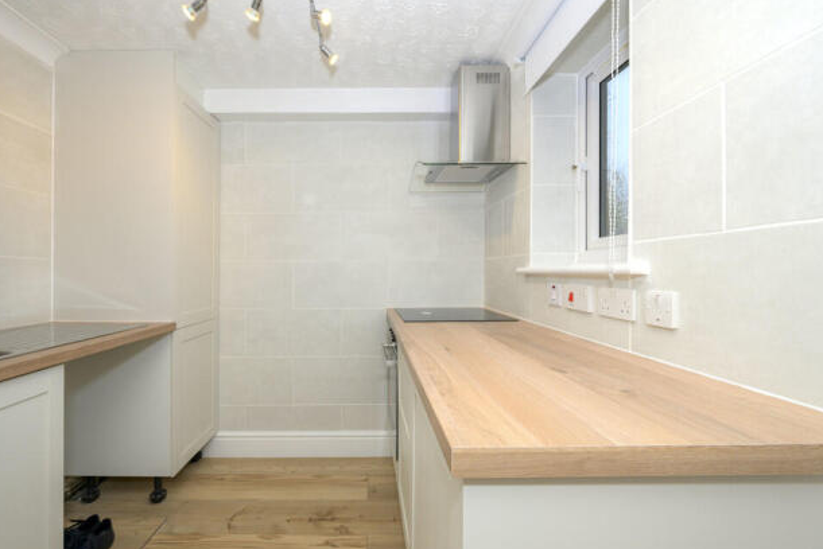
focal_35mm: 15
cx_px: 393
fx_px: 343
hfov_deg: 100.3
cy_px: 281
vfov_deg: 77.4
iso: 100
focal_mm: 14
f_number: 7.1
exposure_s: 1/125
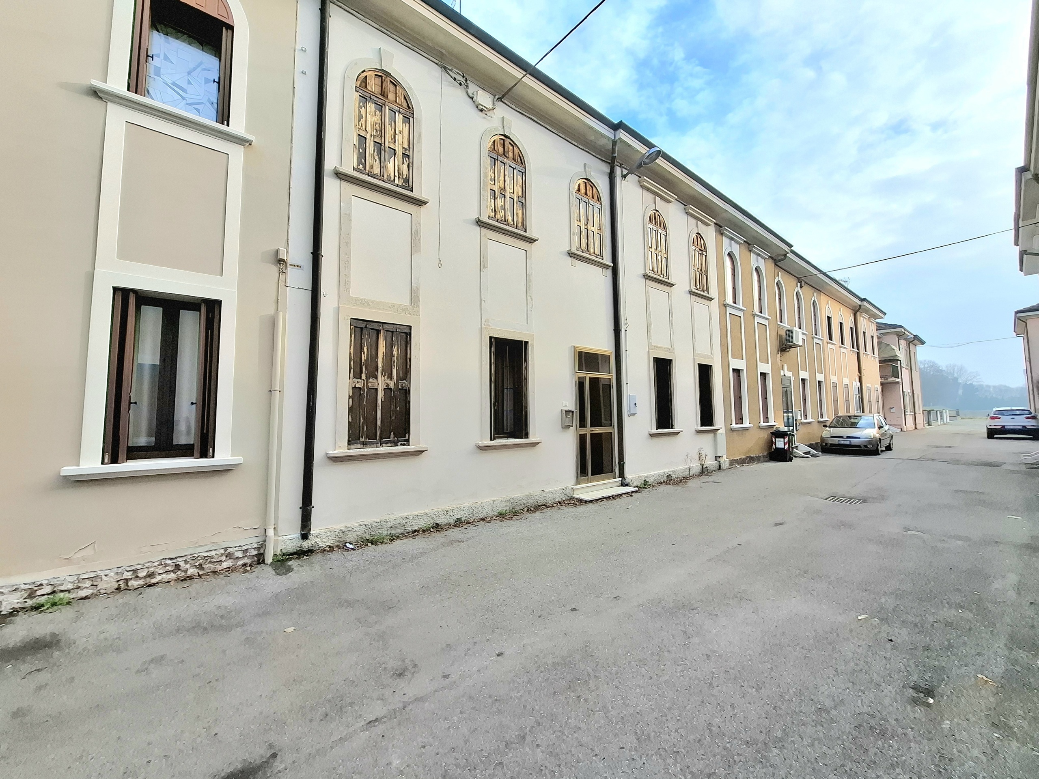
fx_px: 390
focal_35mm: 13
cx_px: 520
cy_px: 390
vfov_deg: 89.9
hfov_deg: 106.2
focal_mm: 1.74
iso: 40
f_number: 2.2
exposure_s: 1/667
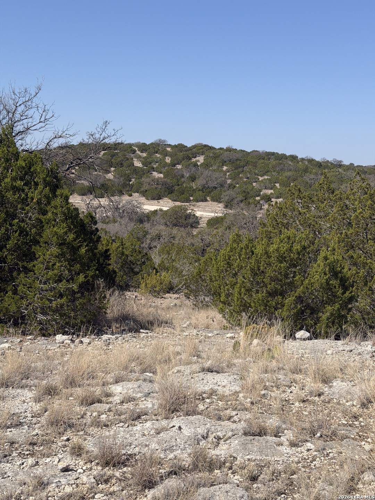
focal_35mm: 48
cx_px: 188
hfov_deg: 30.3
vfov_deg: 39.7
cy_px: 250
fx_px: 693
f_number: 1.78
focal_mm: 6.76
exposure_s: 1/5208
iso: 64
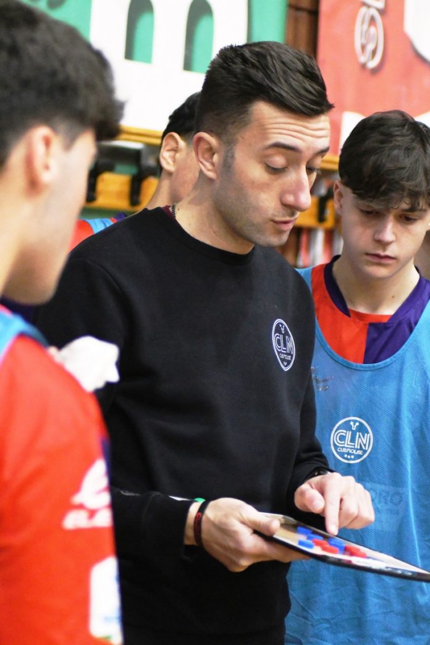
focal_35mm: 105
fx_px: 1881
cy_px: 322
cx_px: 215
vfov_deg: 19.5
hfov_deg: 13.0
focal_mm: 70
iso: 8000
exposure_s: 1/500
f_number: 4
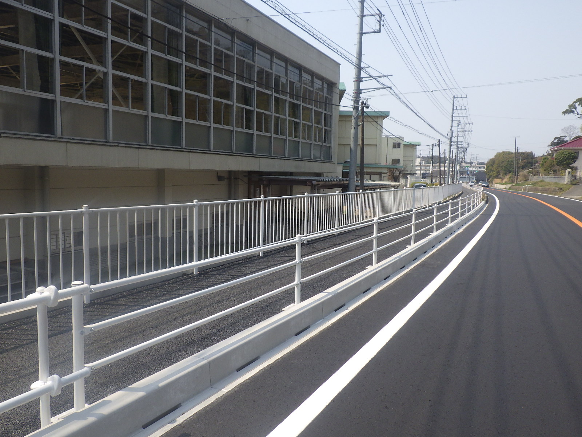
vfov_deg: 49.7
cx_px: 291
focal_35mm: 28
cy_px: 218
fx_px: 471
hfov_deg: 63.4
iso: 125
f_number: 4.2
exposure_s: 1/800
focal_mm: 5
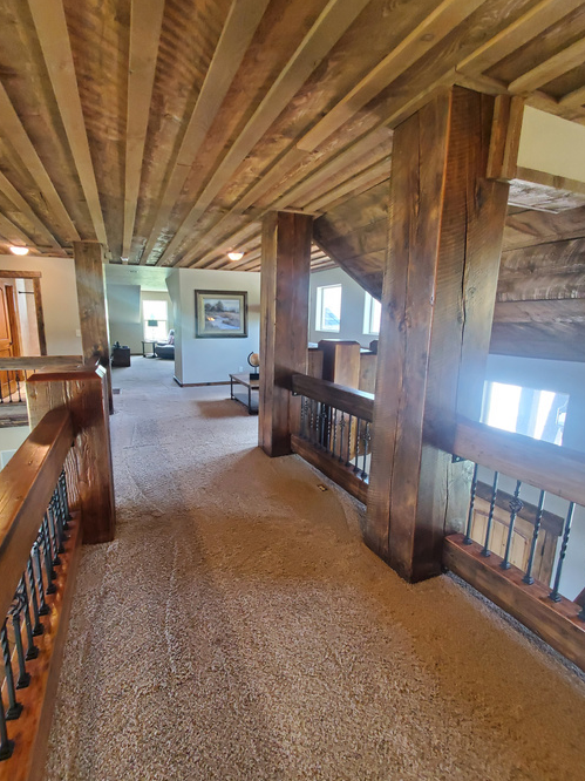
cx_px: 254
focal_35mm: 15
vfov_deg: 98.2
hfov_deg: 81.3
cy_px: 379
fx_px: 338
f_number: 2.2
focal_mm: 1.8
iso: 400
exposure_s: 1/40
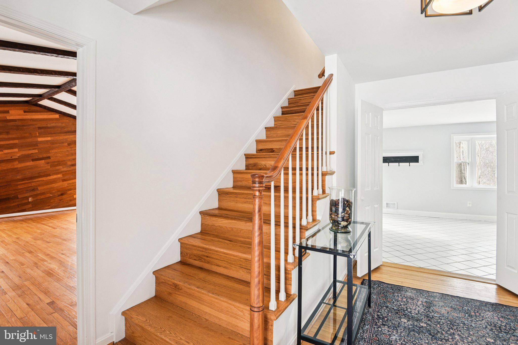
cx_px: 259
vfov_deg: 73.7
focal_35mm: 16
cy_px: 172
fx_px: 230
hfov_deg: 96.7
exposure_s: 1/25
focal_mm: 16
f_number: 8
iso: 400
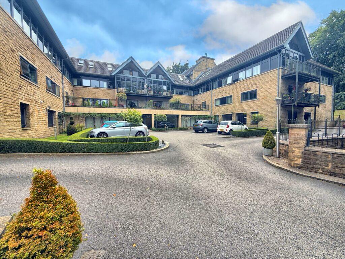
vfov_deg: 85.7
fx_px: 140
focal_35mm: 14
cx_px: 172
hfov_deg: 102.1
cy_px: 130
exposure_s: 1/490
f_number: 2.2
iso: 50
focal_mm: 2.22
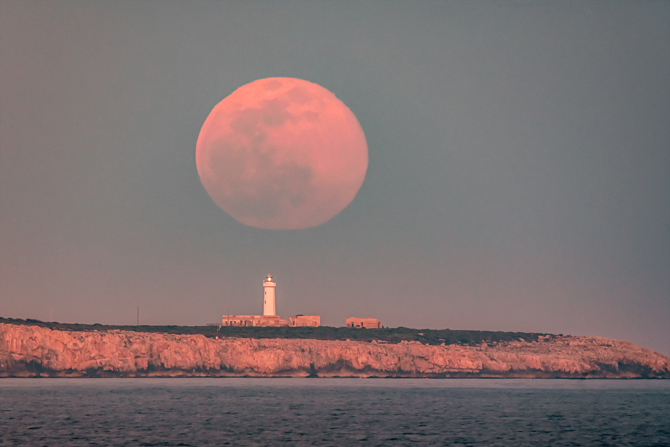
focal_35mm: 850
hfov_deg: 2.4
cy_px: 224
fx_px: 15823
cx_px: 335
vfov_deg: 1.6
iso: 500
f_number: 11
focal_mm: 850
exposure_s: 1/1.67
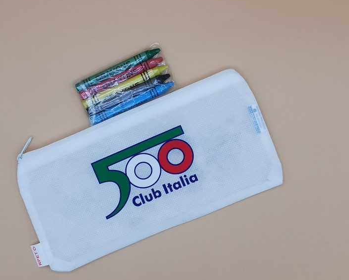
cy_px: 146
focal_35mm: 29
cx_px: 148
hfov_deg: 60.1
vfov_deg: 50.0
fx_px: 300
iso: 50
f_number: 2.2
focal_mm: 2.35
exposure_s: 1/100
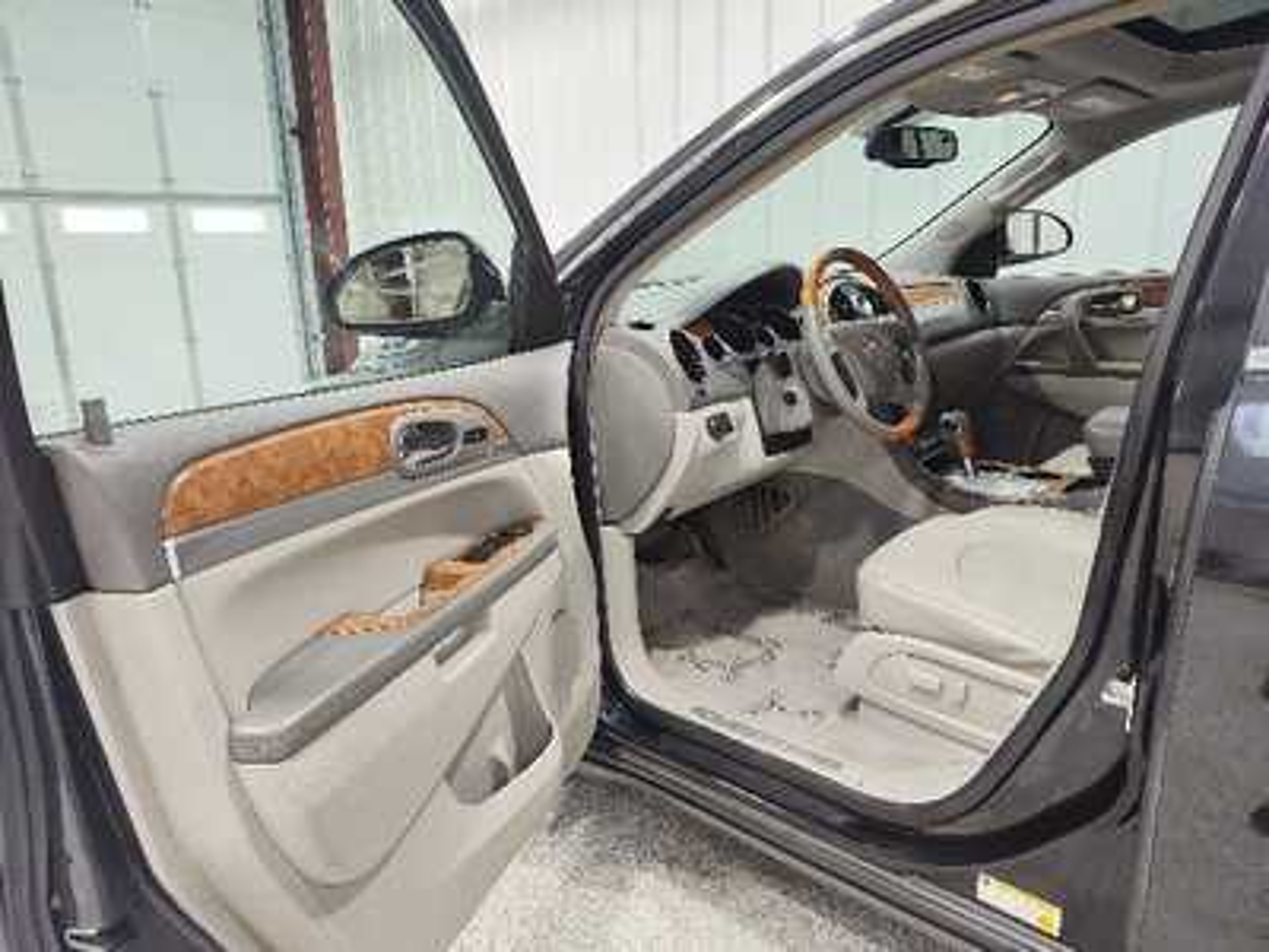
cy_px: 476
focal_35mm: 23
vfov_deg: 58.9
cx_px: 634
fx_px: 843
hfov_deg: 73.9
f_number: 1.8
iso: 247
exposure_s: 1/120
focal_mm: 5.56
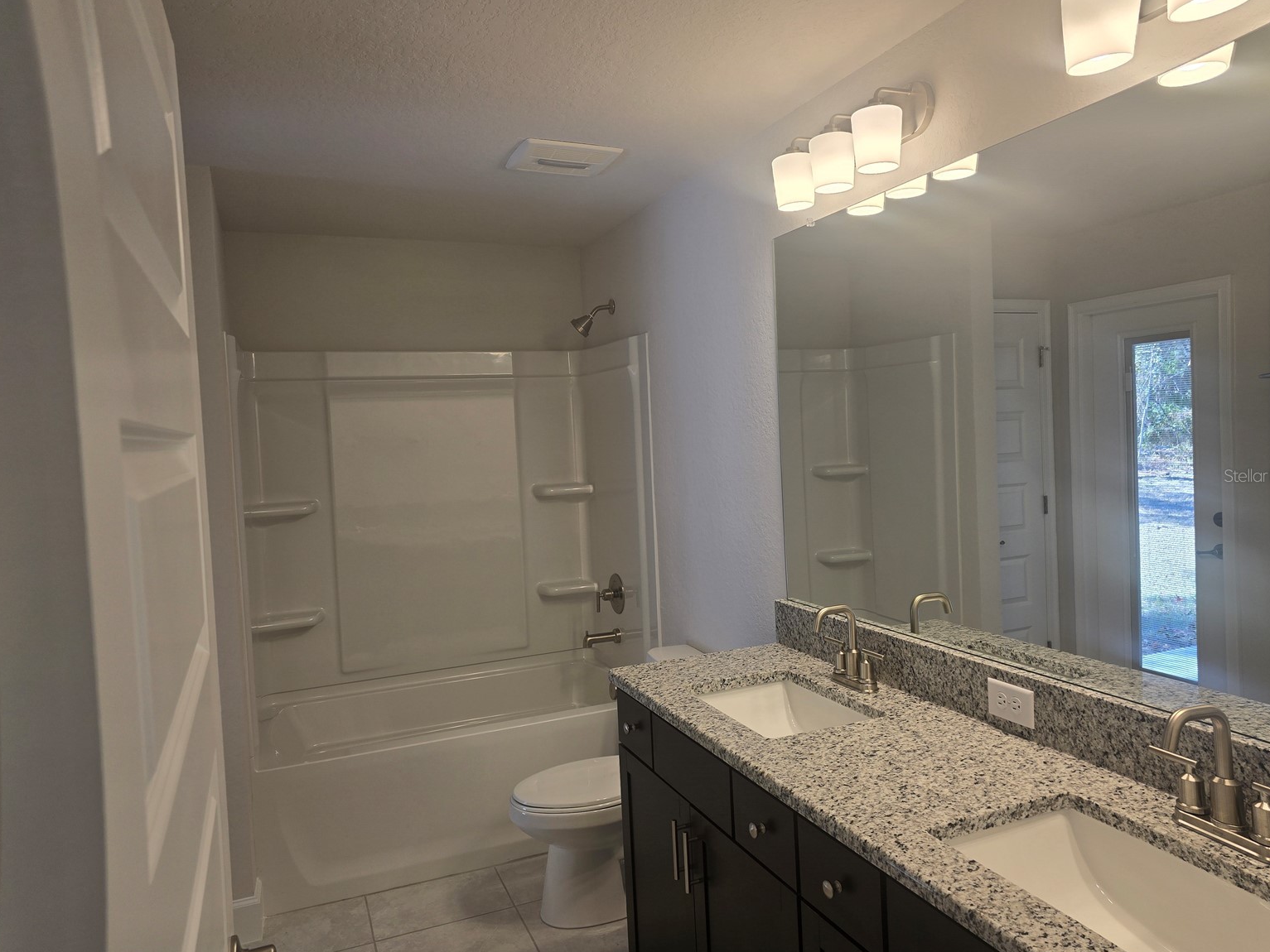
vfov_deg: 56.8
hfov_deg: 71.6
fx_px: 881
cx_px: 640
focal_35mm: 24
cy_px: 475
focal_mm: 6.3
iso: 32
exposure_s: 1/120
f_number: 1.7
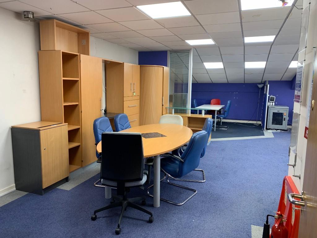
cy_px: 119
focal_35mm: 26
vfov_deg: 53.1
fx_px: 238
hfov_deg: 67.3
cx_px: 158
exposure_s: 1/60
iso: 100
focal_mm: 4.25
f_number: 1.8
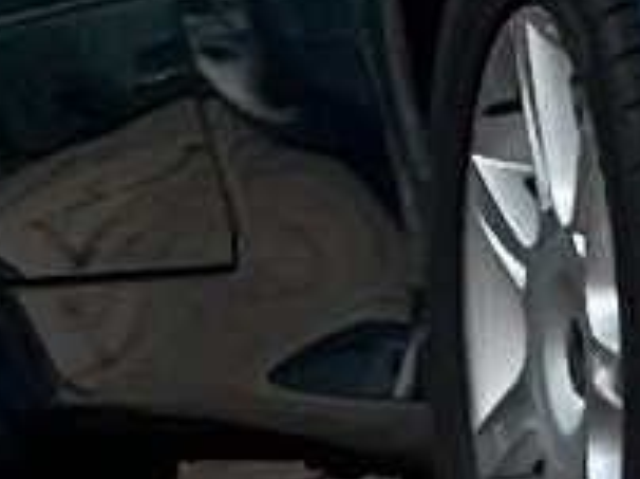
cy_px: -514
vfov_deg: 8.7
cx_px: 1473
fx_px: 2973
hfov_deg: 10.7
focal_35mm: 161
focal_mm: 5.1
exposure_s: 1/589
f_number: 1.6
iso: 50
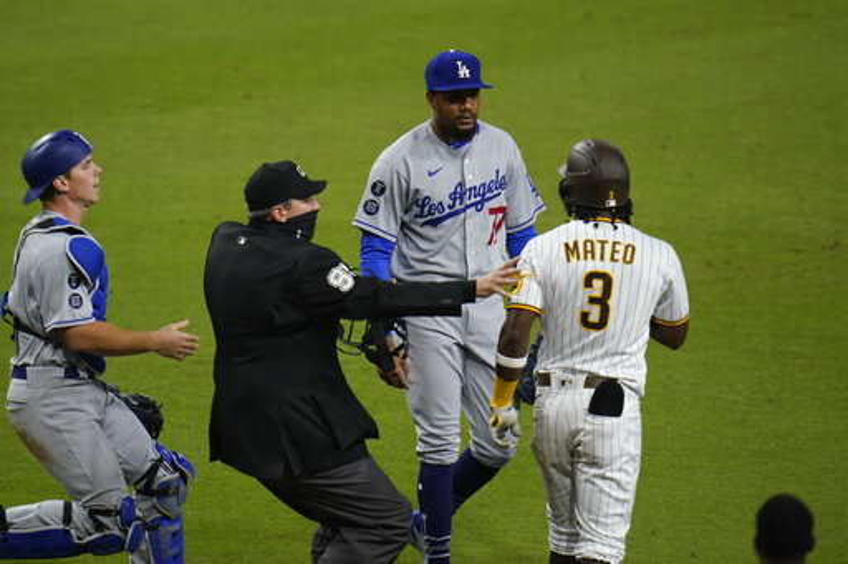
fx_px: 13186
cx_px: 424
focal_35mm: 560
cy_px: 282
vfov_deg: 2.5
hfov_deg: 3.7
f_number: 4
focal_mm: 560
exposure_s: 1/2000
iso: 4000
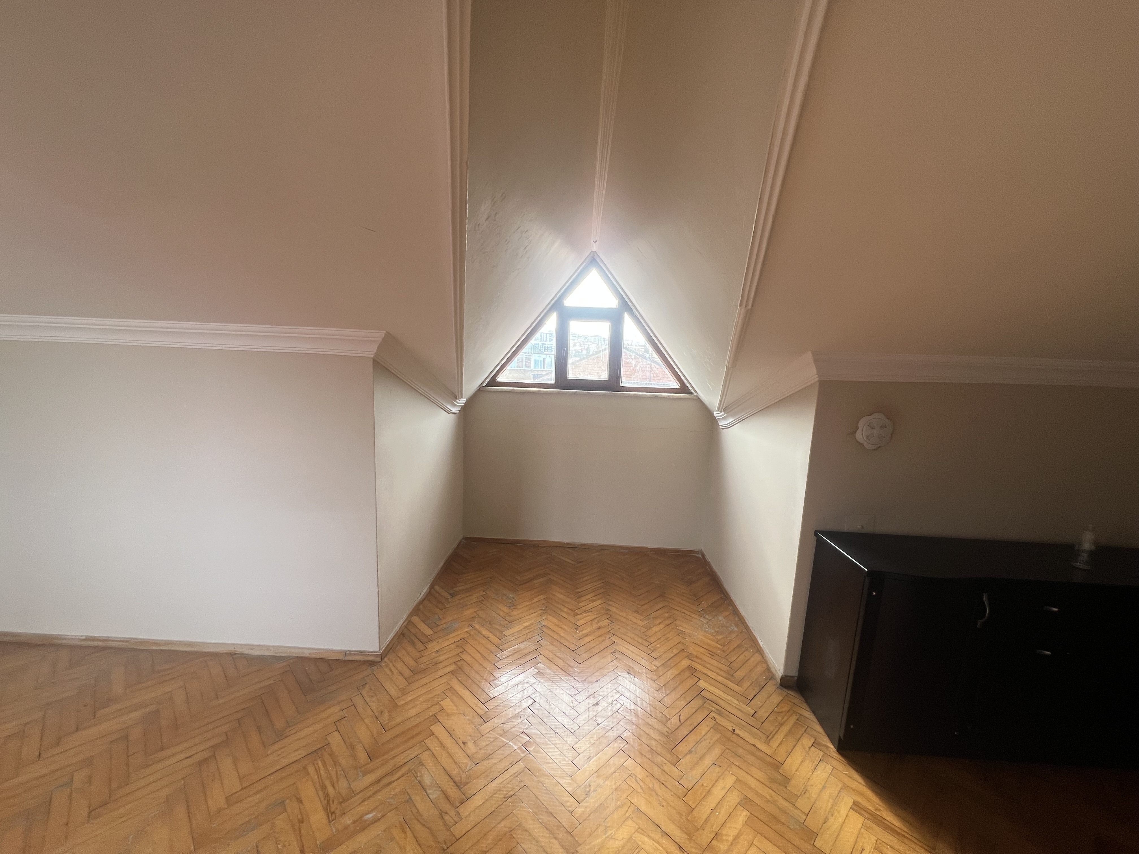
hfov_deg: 106.2
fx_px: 428
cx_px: 570
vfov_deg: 89.9
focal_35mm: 13
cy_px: 427
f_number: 1.8
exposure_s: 1/99
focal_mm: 1.57
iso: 64
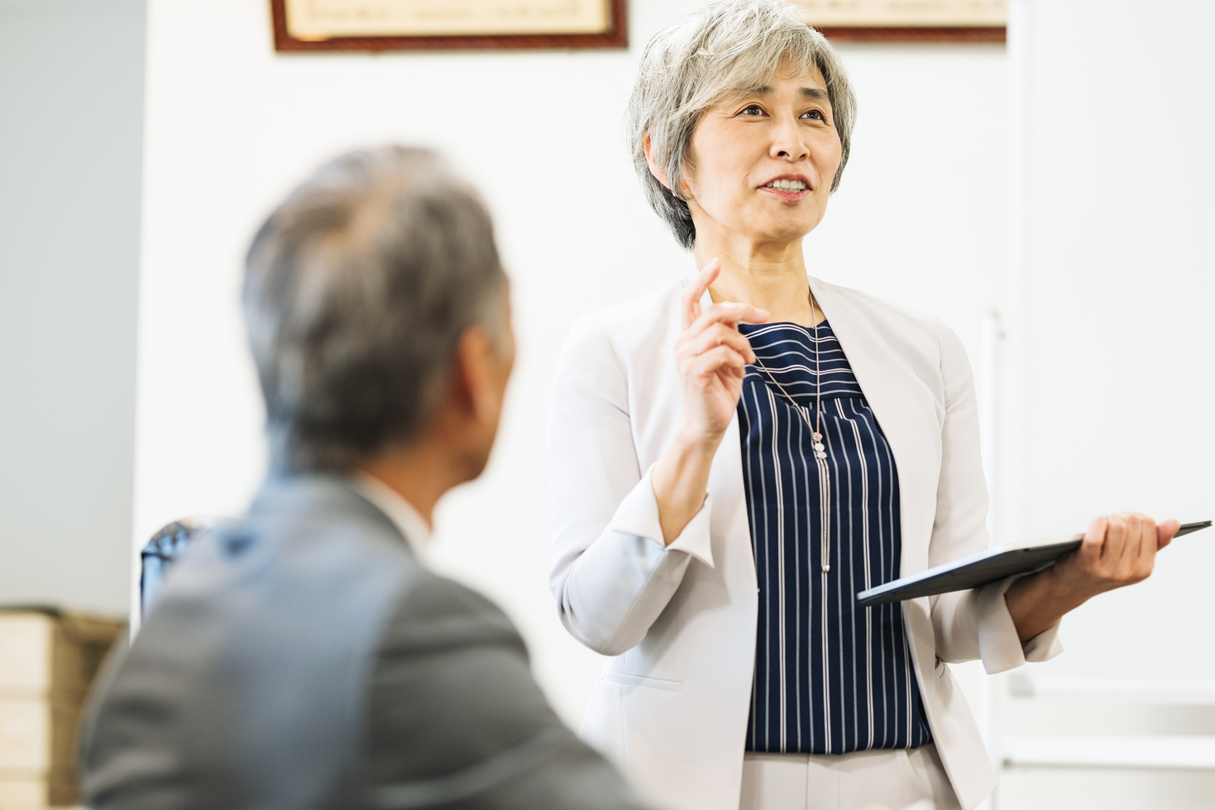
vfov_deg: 9.6
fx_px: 4825
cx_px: 787
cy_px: 463
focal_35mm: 143
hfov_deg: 14.3
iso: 500
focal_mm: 105
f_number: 2
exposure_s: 1/160
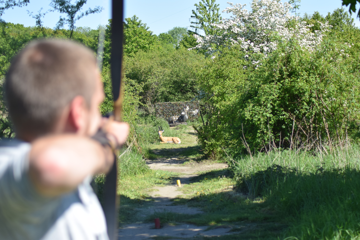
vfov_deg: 13.0
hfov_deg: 19.5
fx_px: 1050
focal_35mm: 105
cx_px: 180
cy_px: 120
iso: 400
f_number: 5.6
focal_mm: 70
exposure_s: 1/1600
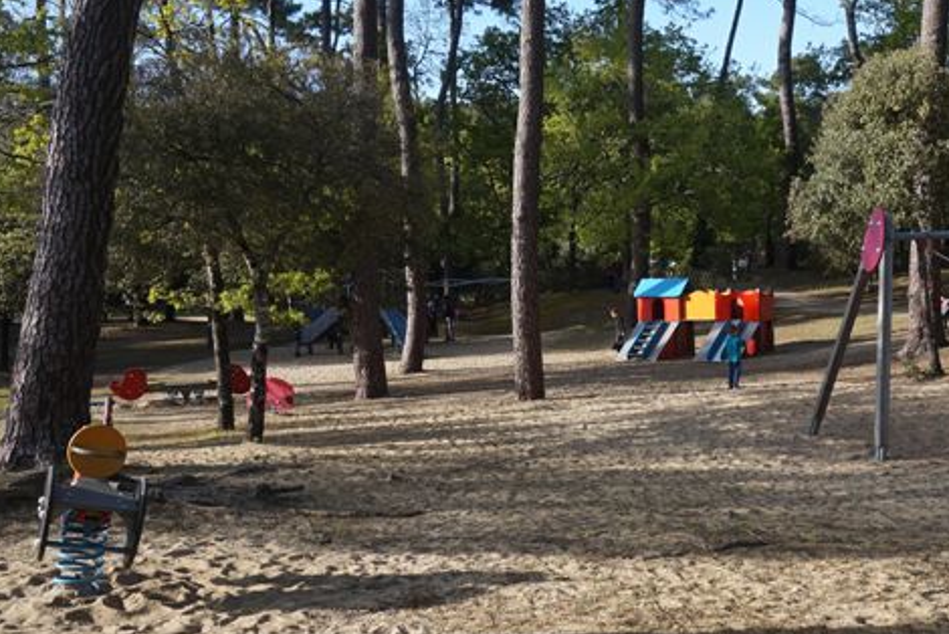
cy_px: 360
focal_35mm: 49
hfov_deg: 39.8
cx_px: 634
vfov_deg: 27.5
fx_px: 1292
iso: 100
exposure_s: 1/100
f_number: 8
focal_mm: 24
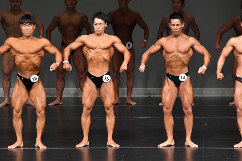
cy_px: 80
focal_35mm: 345
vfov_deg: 4.0
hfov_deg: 6.0
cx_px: 121
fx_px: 2318
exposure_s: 1/400
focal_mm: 230
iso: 4000
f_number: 5.6
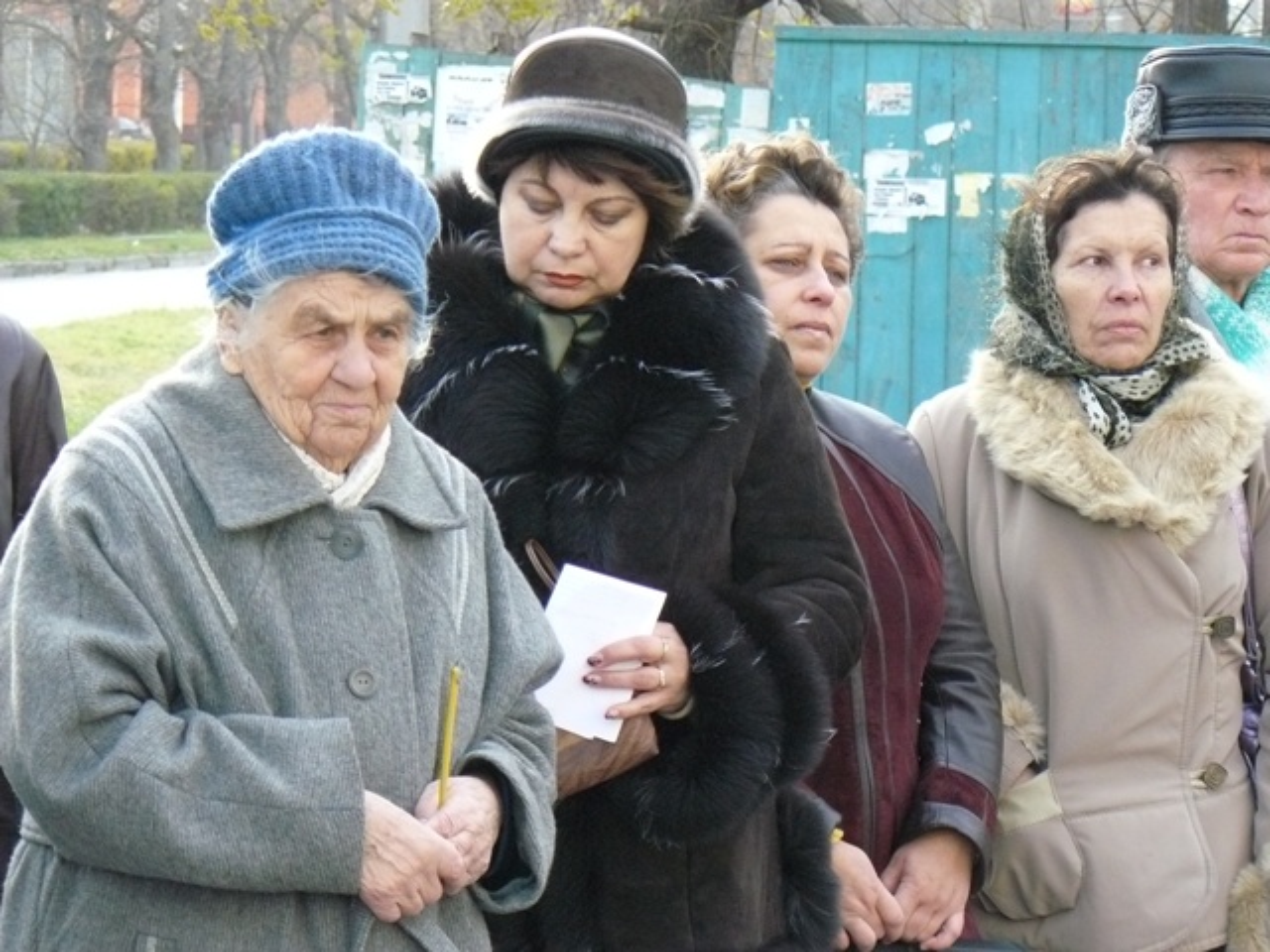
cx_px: 635
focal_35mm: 201
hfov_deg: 9.8
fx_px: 7374
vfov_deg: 7.4
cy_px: 476
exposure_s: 1/160
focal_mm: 33.5
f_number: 4
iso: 400
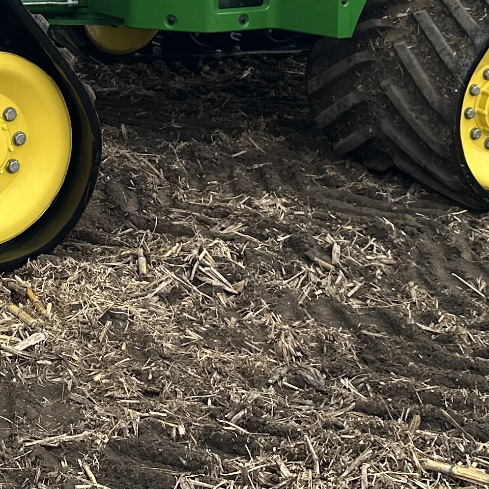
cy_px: -140
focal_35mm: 86
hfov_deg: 19.9
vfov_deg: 18.8
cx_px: 70
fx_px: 1374
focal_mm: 6.86
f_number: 1.78
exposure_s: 1/1473
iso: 80
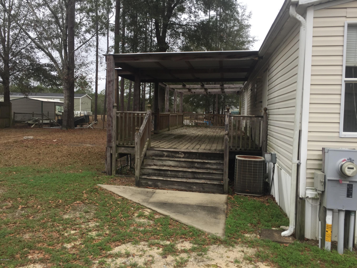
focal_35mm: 29
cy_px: 134
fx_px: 299
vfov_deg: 48.2
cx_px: 178
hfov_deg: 61.7
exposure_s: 1/439
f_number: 2.2
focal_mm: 4.15
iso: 32
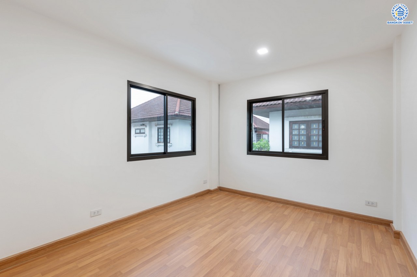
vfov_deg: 75.4
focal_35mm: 16
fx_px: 179
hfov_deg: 98.6
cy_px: 138
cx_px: 208
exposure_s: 1/5
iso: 100
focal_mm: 15.5
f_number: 5.6
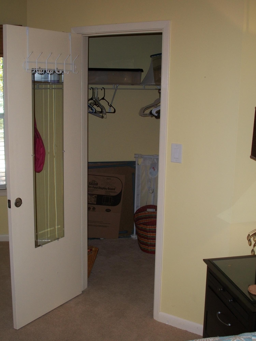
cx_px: 128
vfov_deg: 42.9
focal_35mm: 44
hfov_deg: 32.9
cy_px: 170
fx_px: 434
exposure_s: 1/40
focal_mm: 7.8
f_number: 3.5
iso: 160
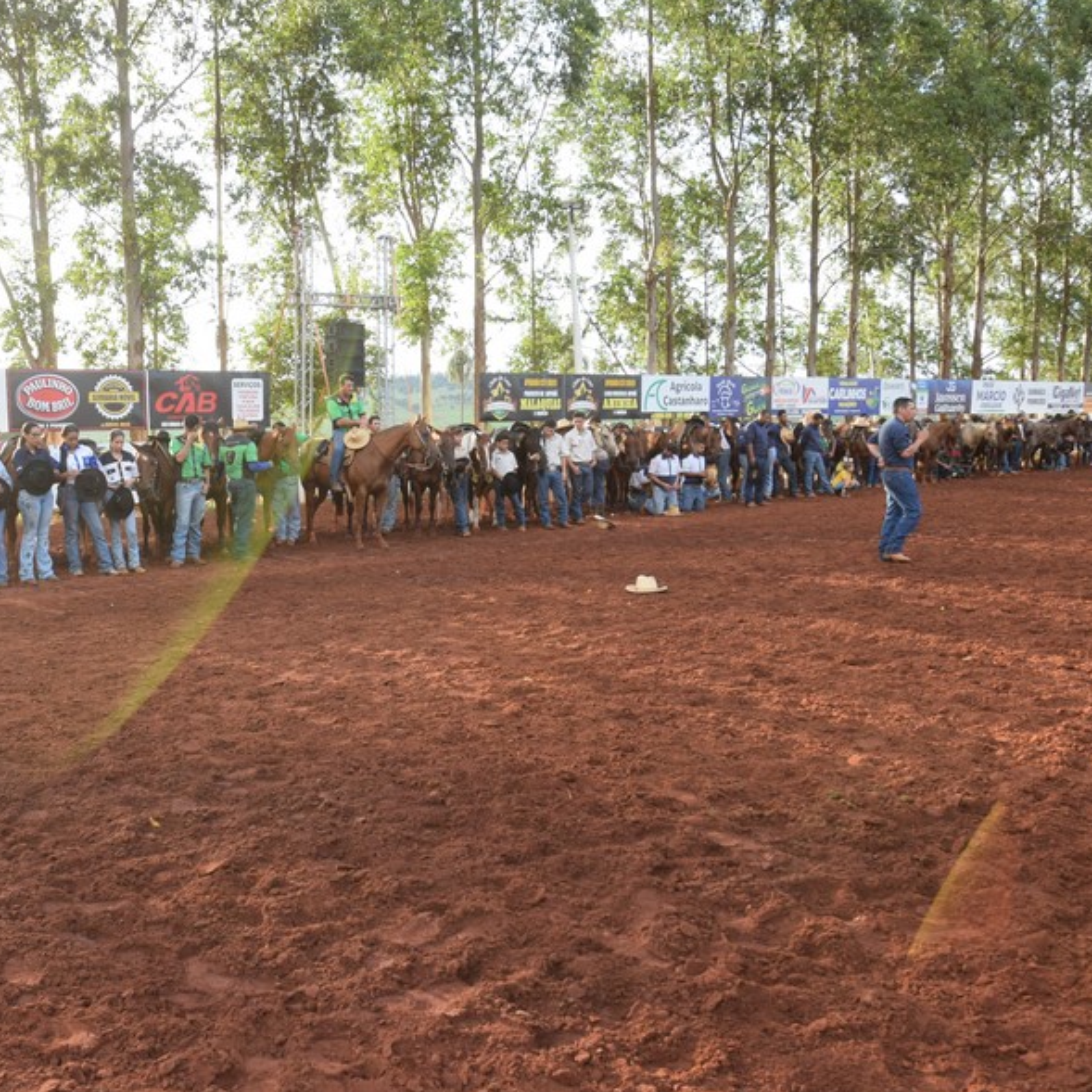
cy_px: 554
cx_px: 376
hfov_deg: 46.6
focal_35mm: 35
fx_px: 1249
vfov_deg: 47.2
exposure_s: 1/320
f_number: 9
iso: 800
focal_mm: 18
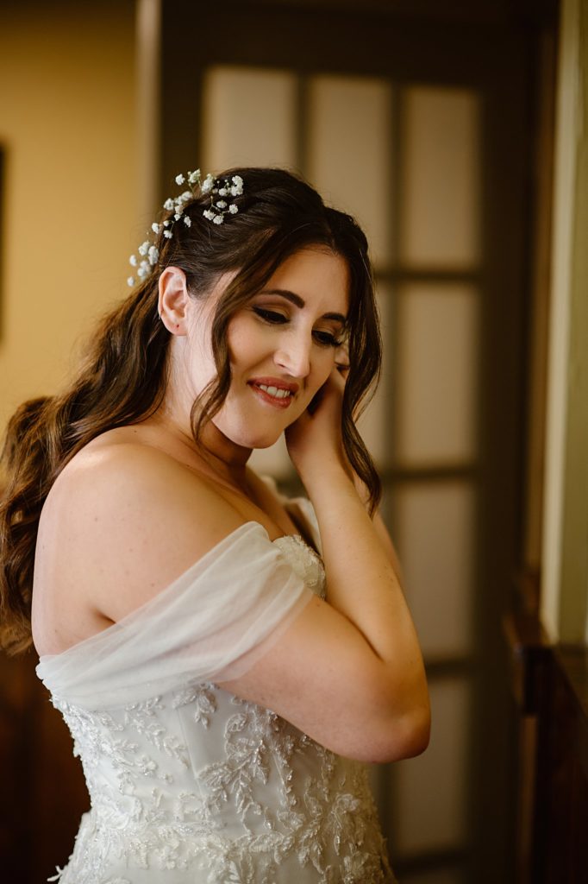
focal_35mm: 85
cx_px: 294
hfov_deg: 16.1
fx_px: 2084
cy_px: 442
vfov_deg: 23.9
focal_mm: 85
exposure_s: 1/200
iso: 1250
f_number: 1.8
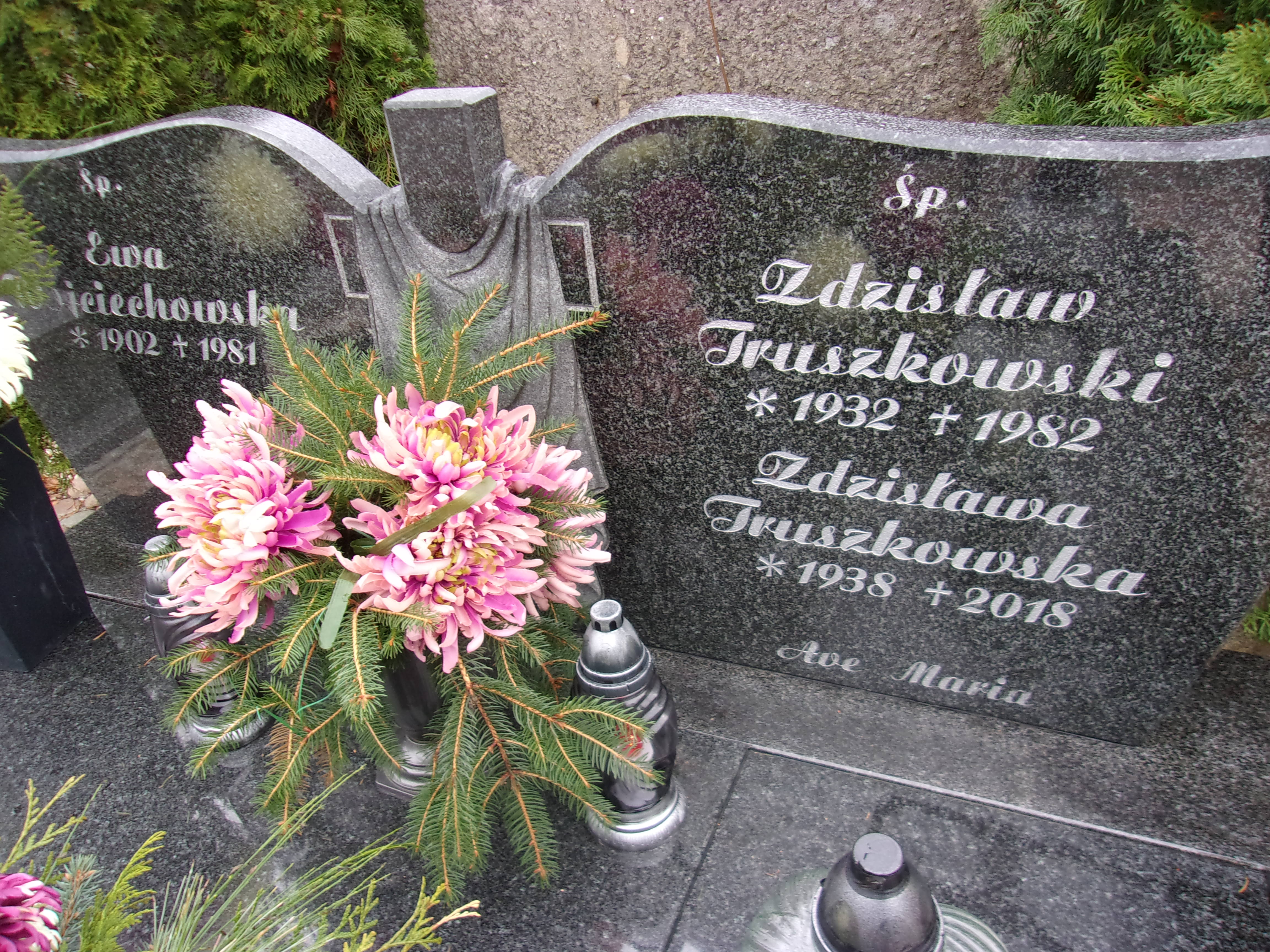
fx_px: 991
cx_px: 635
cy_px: 476
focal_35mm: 27
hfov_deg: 65.3
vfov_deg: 51.4
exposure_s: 1/34
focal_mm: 4.9
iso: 107
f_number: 3
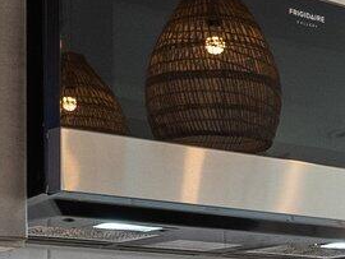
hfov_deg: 18.2
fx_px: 1057
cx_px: 326
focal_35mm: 106
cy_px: 259
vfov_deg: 13.8
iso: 400
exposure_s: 1/50
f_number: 4
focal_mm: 7
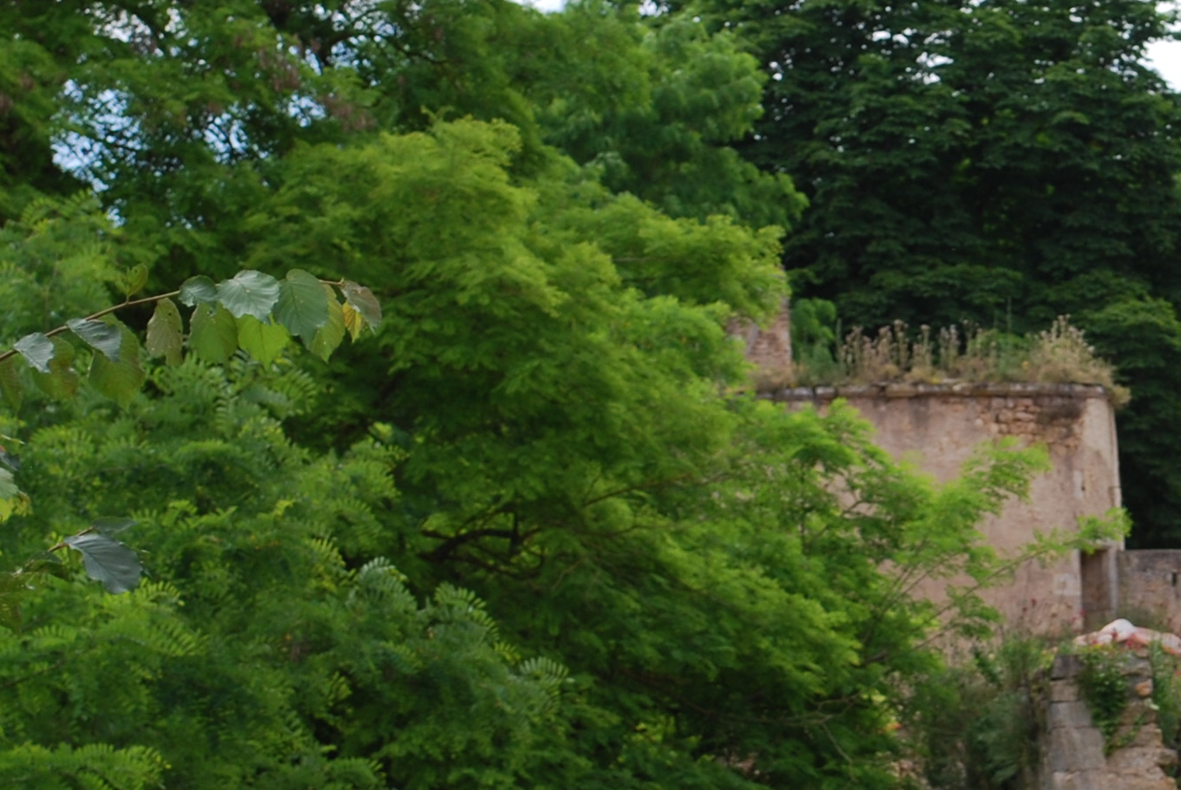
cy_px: 447
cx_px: 1256
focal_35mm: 236
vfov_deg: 5.8
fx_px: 7765
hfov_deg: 8.6
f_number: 7.1
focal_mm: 55
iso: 100
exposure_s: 1/200
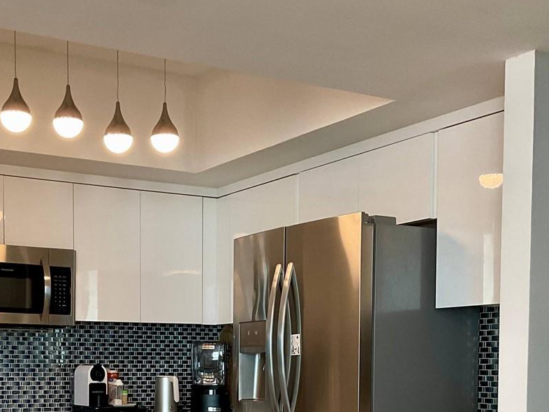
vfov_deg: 23.8
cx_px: 173
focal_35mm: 59
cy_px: 405
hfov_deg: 32.4
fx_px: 936
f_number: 1.8
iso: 64
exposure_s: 1/120
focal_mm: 3
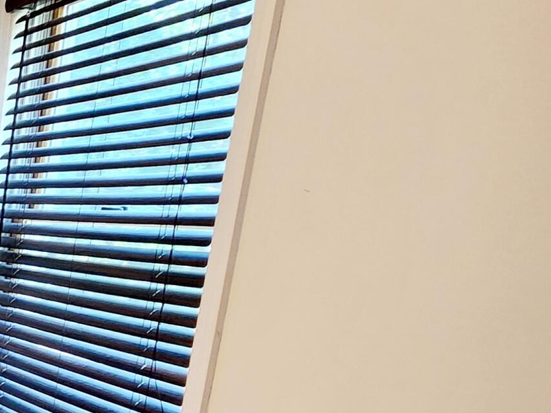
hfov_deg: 23.5
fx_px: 732
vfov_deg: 30.0
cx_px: -409
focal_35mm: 46
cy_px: 379
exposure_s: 1/60.2
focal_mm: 2.2
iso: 250
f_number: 2.2
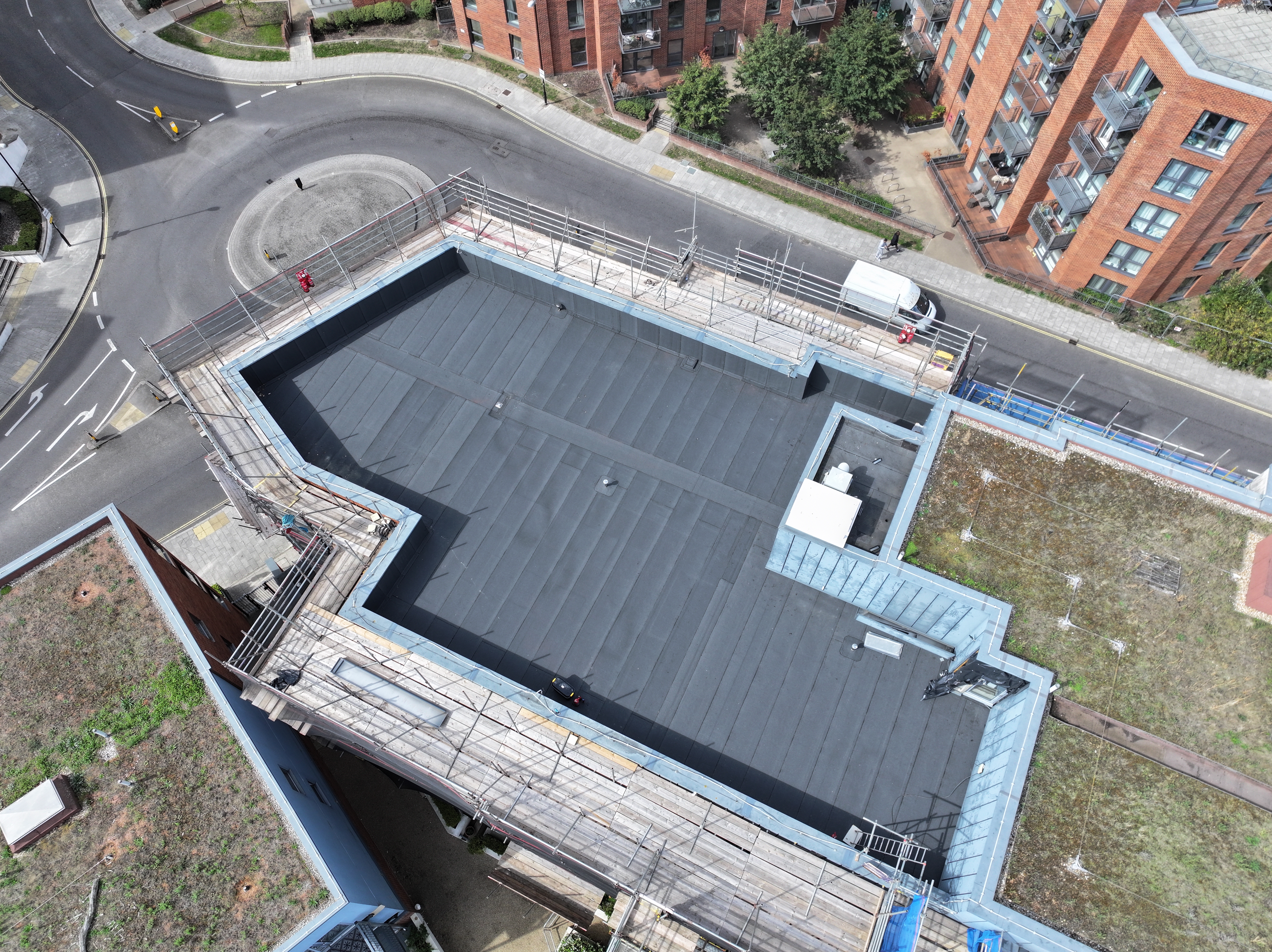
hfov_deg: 71.6
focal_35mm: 24
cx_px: 636
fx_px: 882
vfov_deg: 56.8
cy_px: 476
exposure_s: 1/800
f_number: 2.8
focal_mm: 12.29
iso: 100
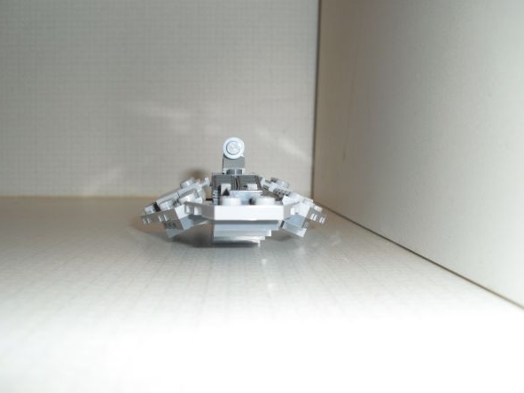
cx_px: 251
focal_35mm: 39
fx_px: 590
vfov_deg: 36.8
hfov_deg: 47.9
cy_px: 200
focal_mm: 6.3
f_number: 3.1
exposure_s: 1/60
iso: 64
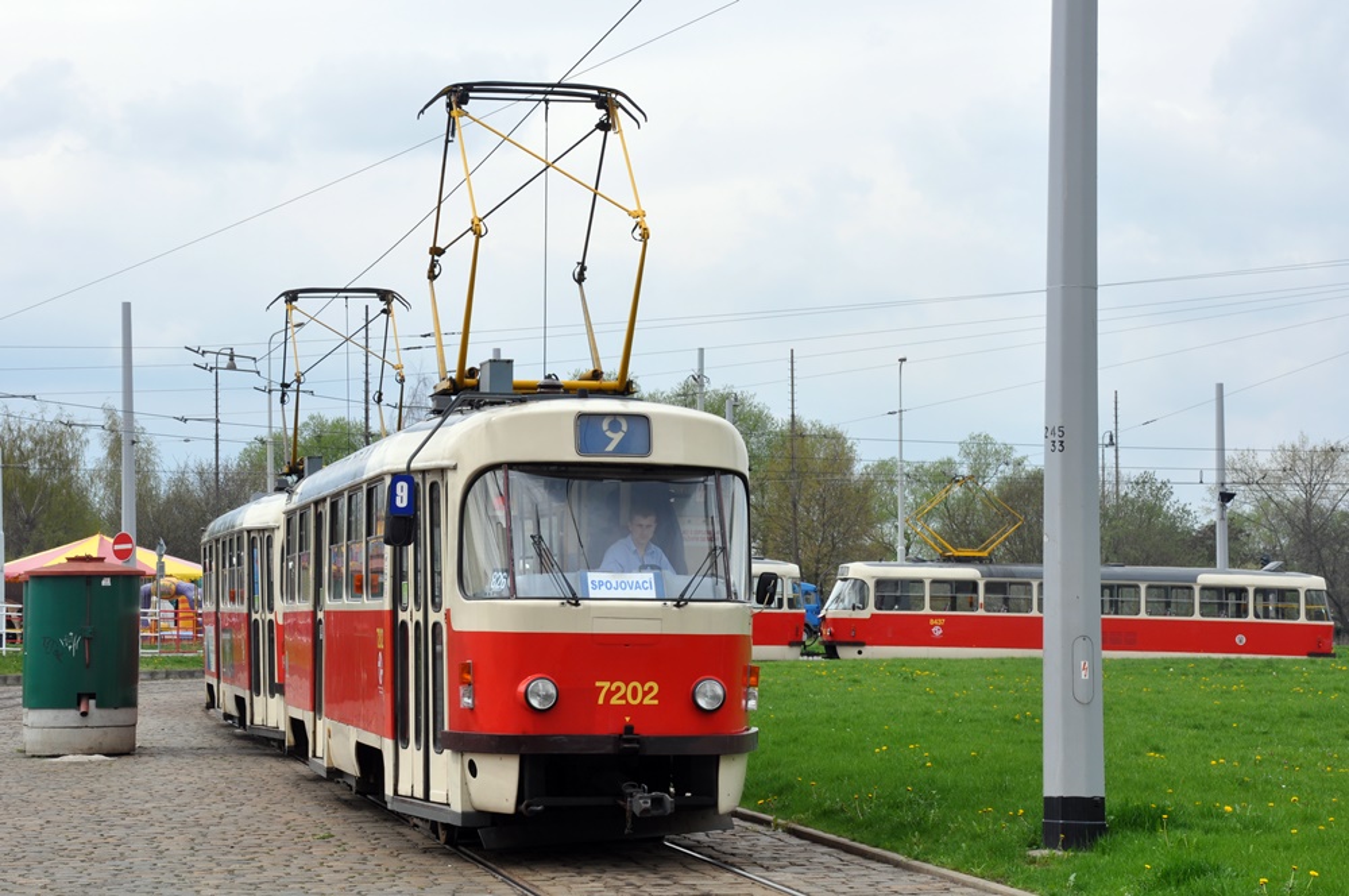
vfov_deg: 17.4
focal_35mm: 78
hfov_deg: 26.0
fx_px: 2919
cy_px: 448
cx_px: 674
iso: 200
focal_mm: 52
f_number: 13
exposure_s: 1/160
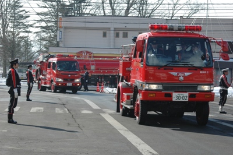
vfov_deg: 13.0
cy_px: 78
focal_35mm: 105
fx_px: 679
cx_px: 116
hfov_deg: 19.5
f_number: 11
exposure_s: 1/500
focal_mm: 70
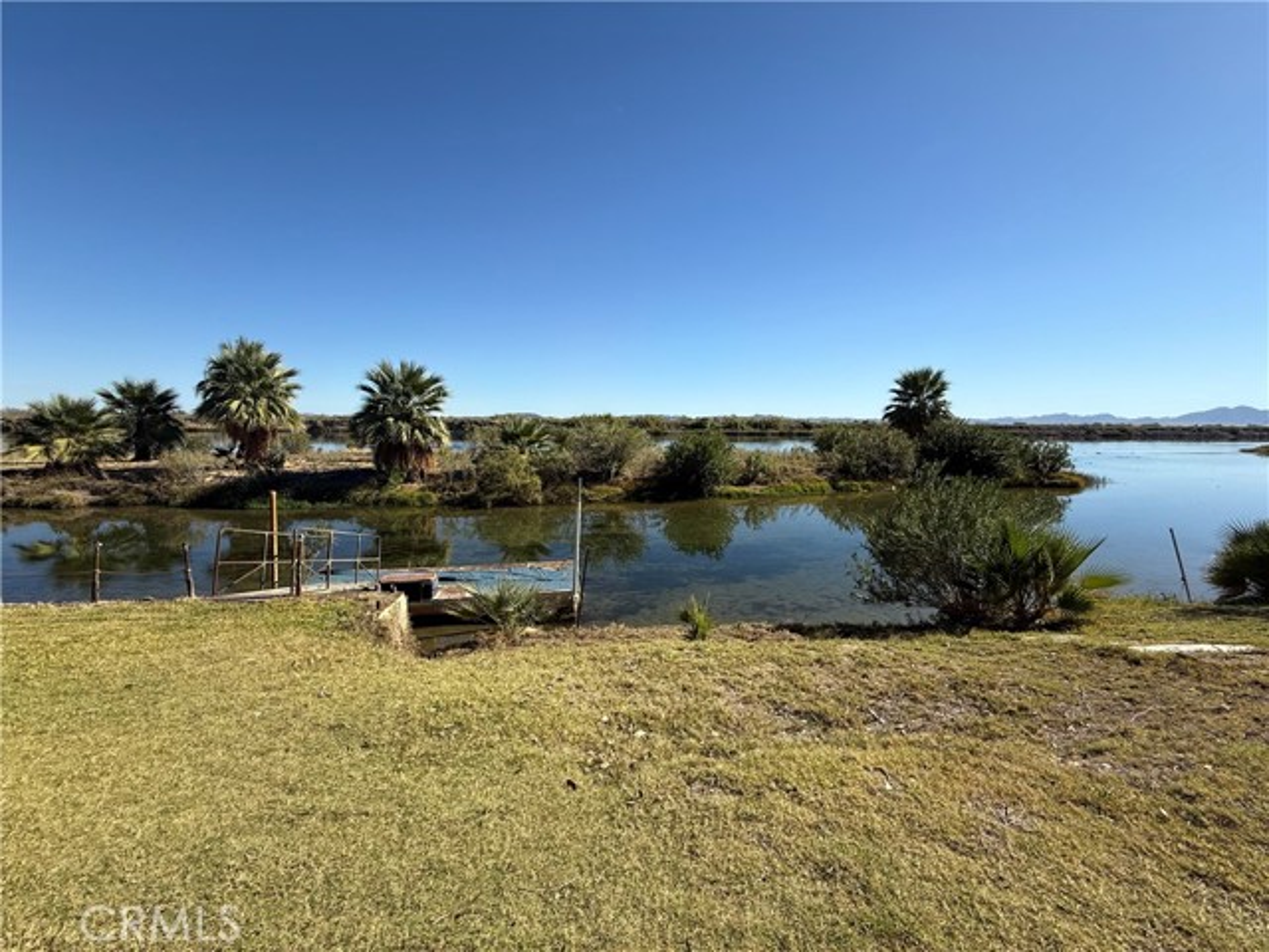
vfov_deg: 85.7
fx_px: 513
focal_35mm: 14
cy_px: 476
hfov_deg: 102.1
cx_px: 634
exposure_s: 1/2320
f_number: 2.2
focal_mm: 2.22
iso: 50
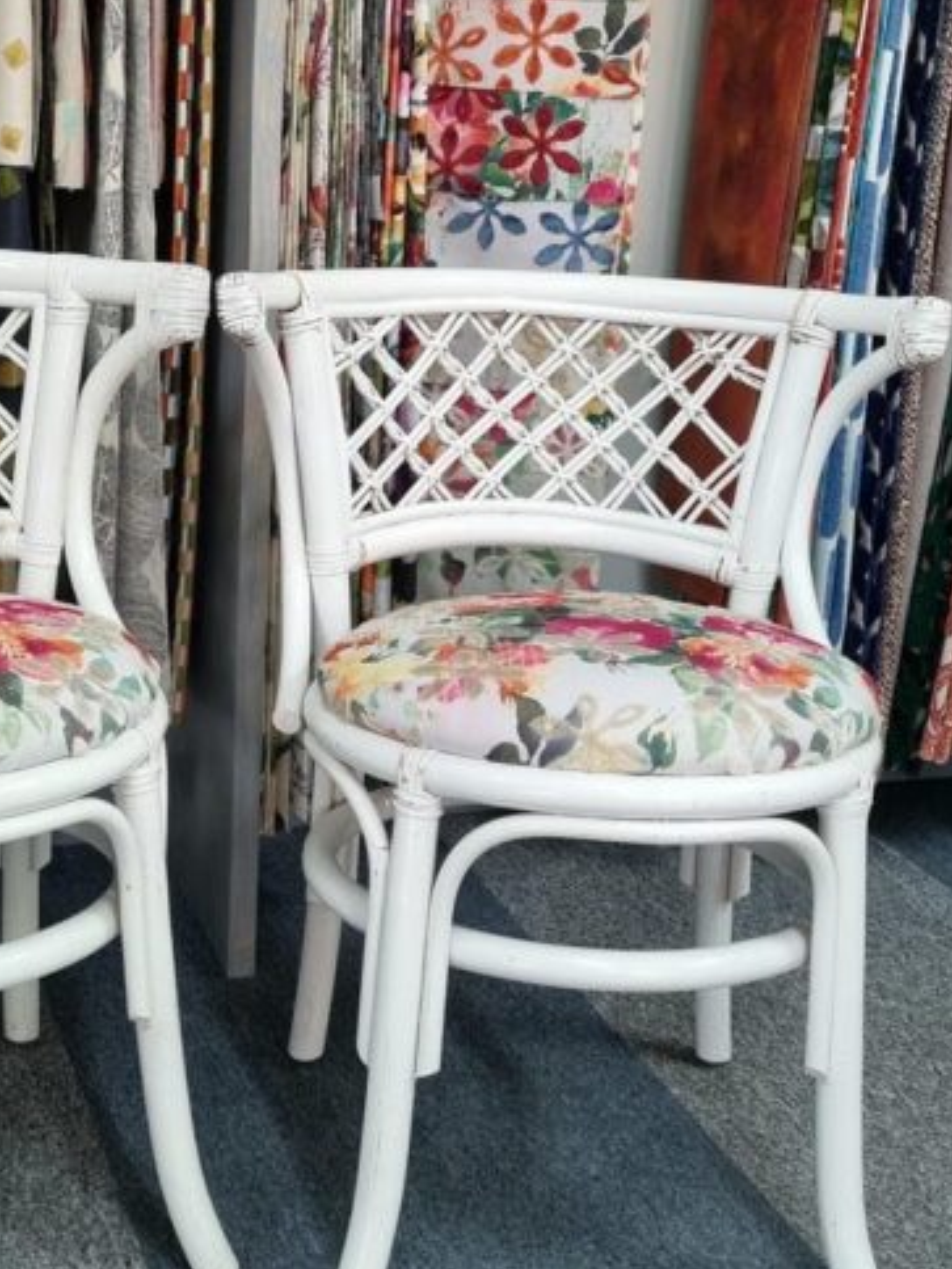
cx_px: 252
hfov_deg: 26.3
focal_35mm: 55
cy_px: 477
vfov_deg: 34.8
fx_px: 2017
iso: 250
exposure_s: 1/100
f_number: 1.8
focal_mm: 5.4
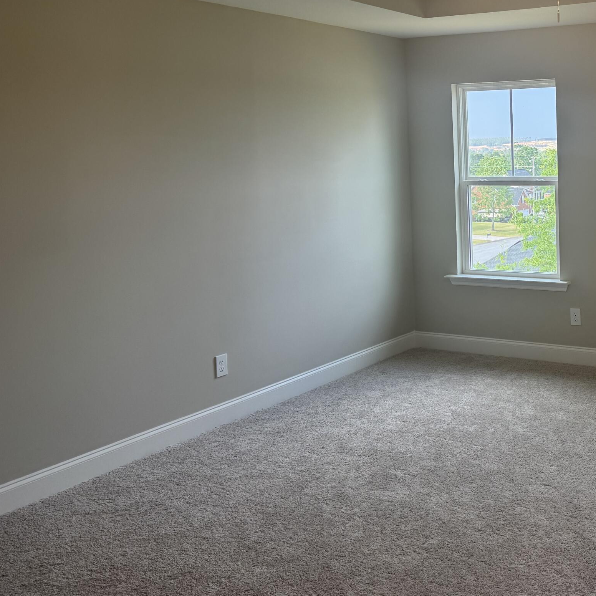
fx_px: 799
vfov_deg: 40.5
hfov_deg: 37.7
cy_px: 212
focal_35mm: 41
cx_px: 556
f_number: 1.78
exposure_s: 1/162
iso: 100
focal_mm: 6.76
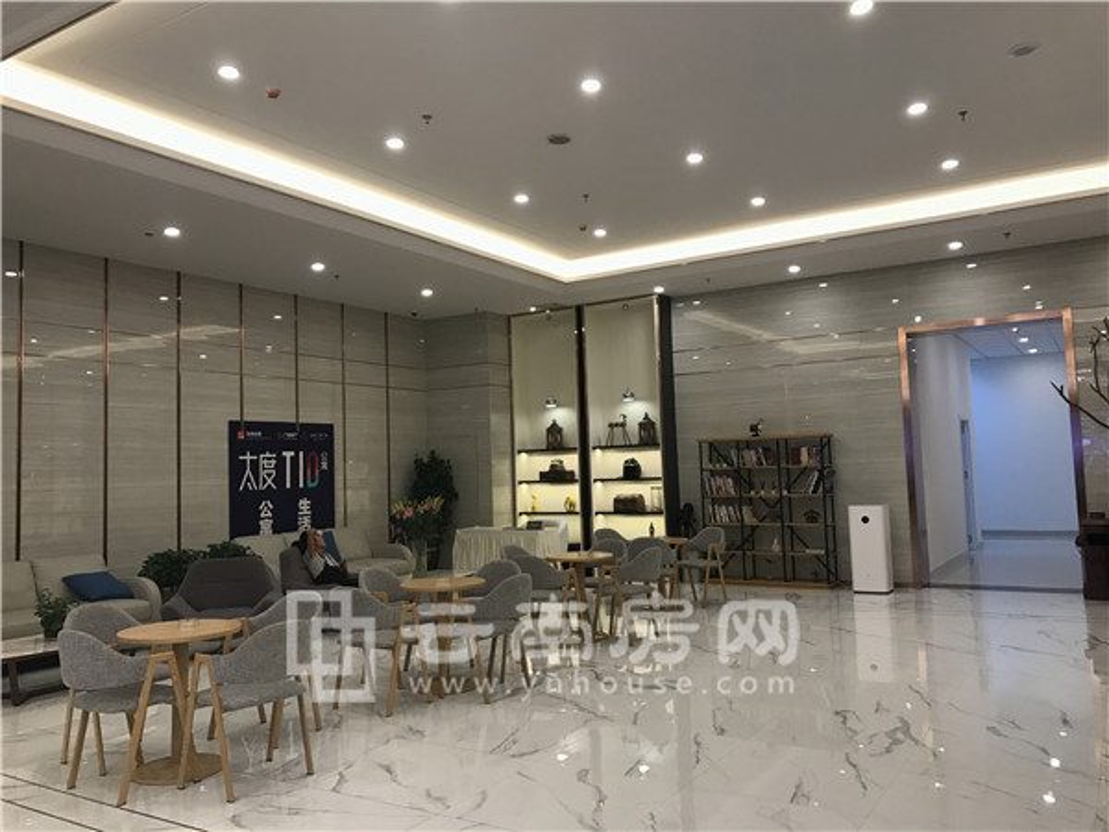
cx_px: 554
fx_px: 897
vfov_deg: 49.7
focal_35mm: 28
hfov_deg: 63.4
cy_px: 416
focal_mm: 3.99
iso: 25
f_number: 1.8
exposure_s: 1/33
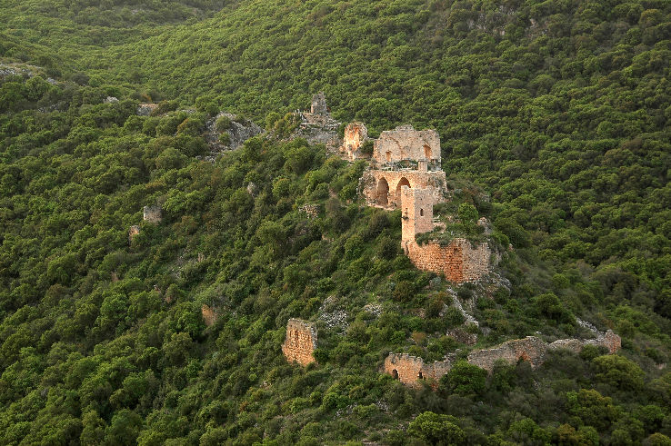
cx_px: 336
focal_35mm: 112
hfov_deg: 18.2
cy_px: 223
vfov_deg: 12.2
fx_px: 2095
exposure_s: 1/25
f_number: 9
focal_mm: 75
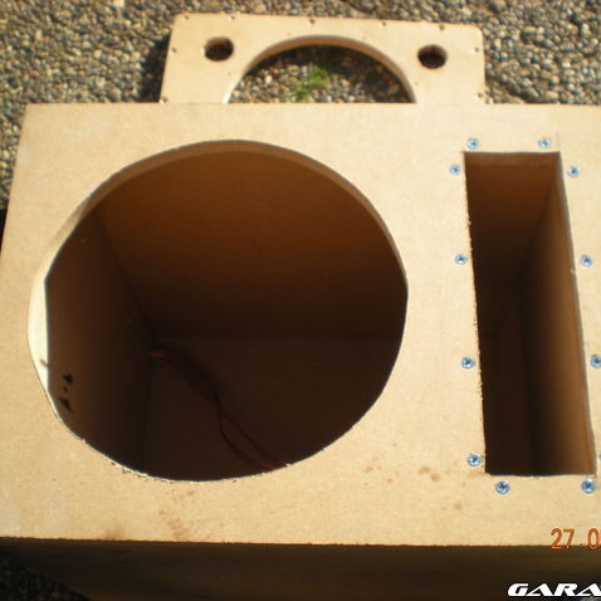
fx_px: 884
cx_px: 321
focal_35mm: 45
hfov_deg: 37.5
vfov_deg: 37.6
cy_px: 300
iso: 64
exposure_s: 1/201
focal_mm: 6.3
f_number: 4.6
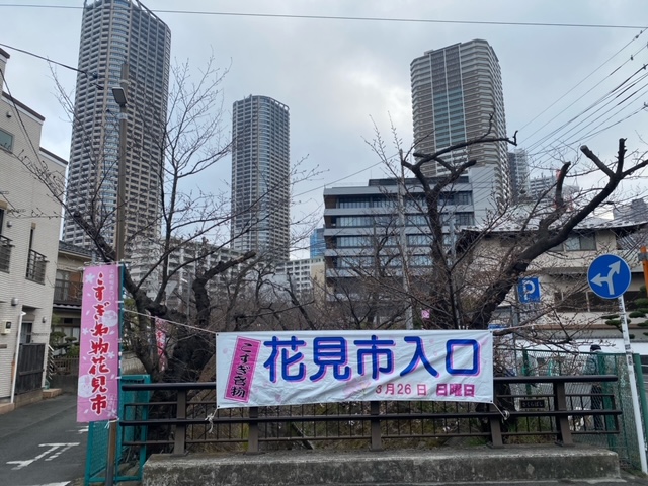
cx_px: 324
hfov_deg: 67.3
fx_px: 487
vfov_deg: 53.1
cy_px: 243
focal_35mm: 26
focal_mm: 4.25
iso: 32
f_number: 1.8
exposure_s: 1/1082
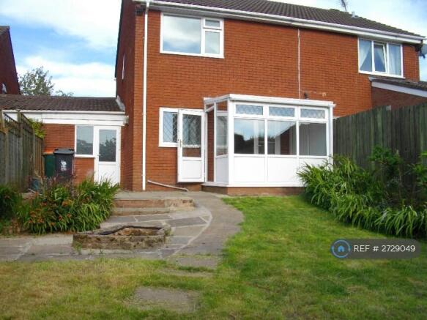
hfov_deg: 56.8
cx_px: 214
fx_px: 395
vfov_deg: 44.1
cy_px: 160
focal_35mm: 32
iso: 100
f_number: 5.5
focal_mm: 5.7
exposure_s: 1/200
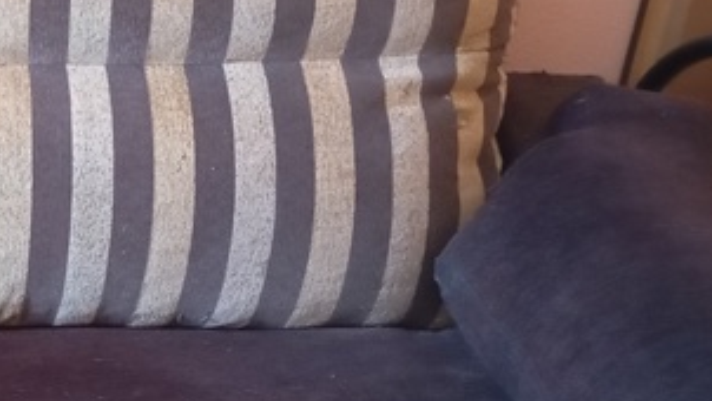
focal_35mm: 81
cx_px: -177
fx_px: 1530
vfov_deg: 14.9
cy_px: 311
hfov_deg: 23.6
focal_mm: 4.27
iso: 3540
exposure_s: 1/16.7
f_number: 1.8
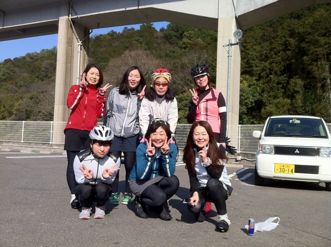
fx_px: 334
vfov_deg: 40.6
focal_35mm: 35
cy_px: 124
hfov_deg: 52.7
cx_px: 166
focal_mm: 3.85
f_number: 2.8
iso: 80
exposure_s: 1/1257
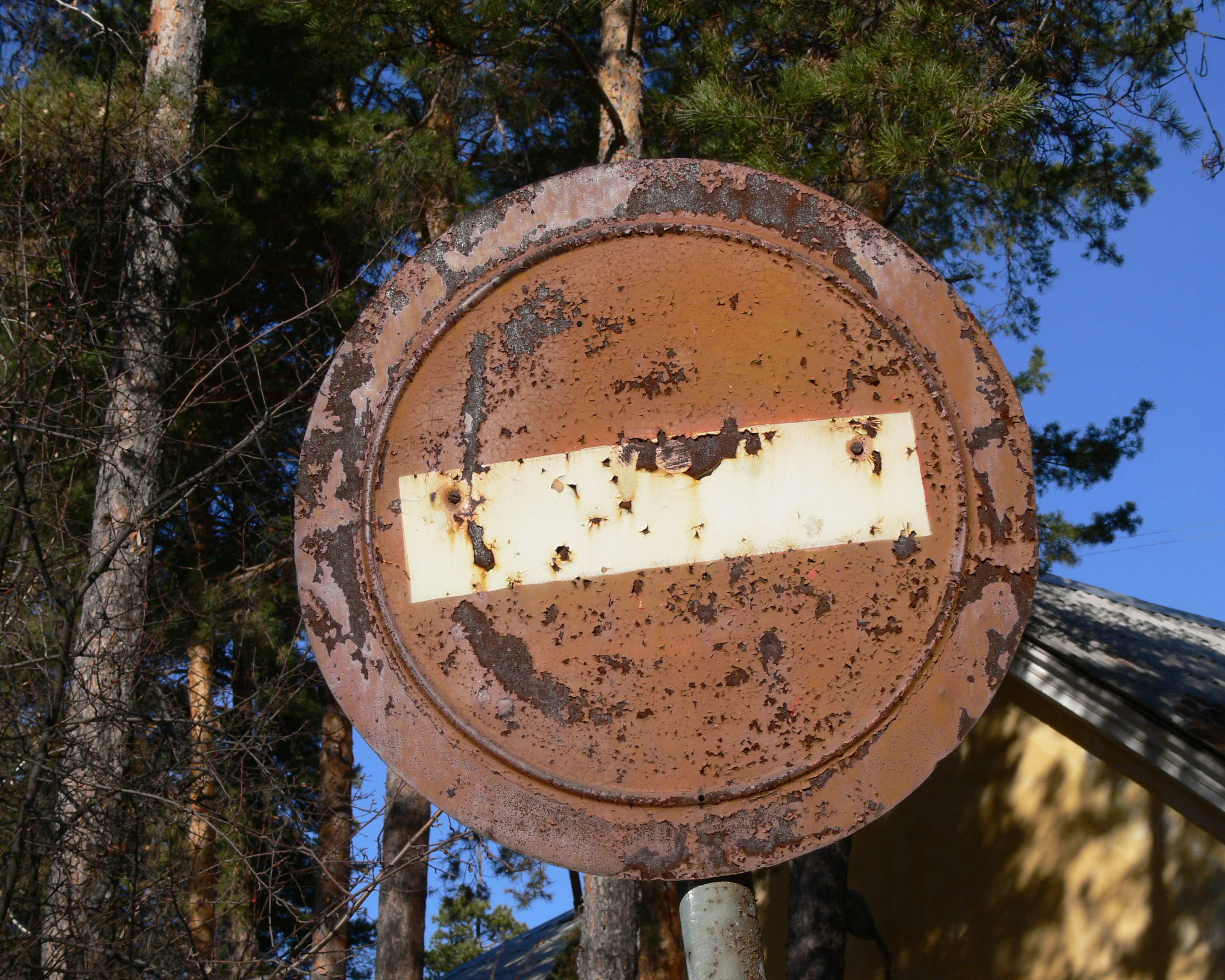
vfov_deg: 19.2
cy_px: 493
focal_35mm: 80
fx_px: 2900
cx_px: 650
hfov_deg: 23.8
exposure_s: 1/400
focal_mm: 16.2
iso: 80
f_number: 5.6
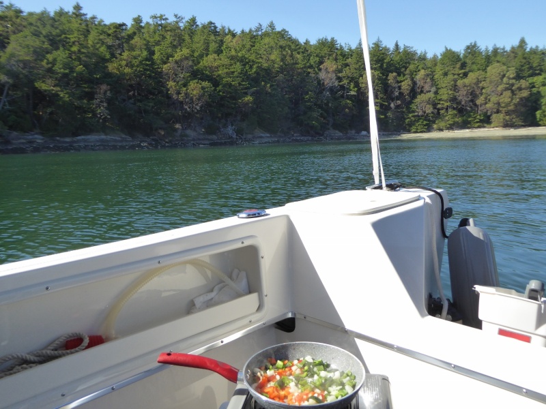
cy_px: 204
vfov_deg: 48.2
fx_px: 457
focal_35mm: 29
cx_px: 273
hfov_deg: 61.7
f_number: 3.5
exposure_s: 1/640
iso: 160
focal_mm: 5
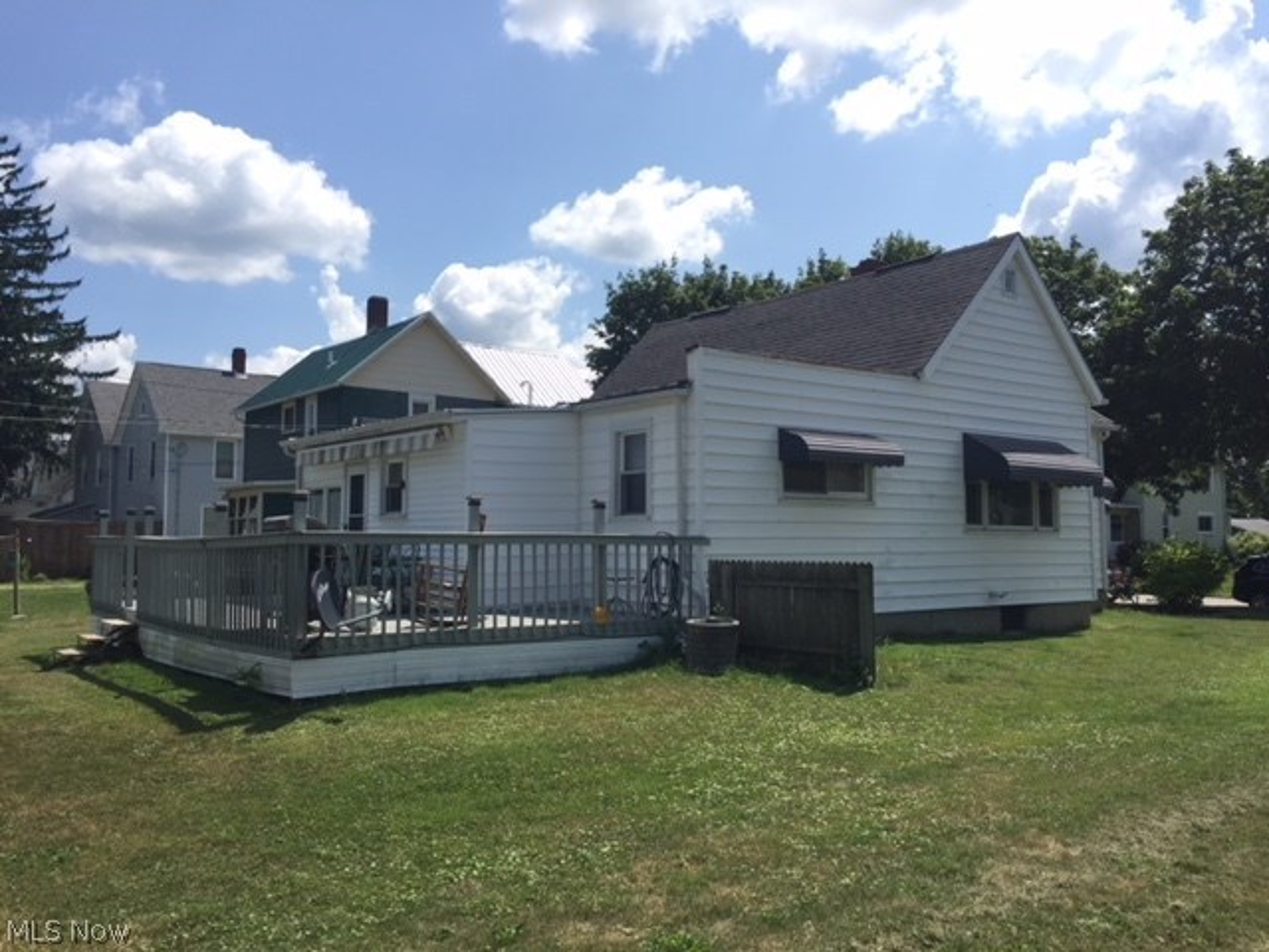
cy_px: 476
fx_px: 1063
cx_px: 634
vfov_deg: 48.2
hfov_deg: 61.7
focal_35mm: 29
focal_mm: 4.15
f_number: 2.2
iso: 32
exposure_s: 1/1980
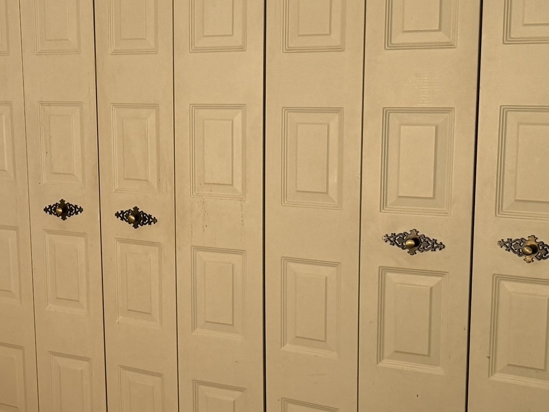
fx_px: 1174
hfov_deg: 25.1
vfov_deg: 19.8
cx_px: 9
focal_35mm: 74
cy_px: 275
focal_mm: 6.76
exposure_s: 1/244
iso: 100
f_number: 1.78
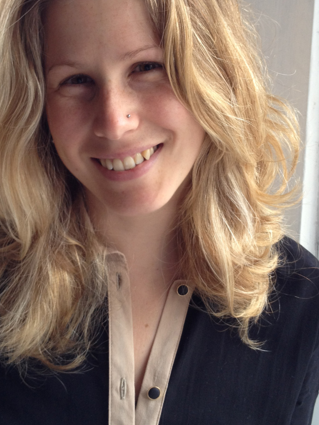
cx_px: 138
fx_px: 725
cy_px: 144
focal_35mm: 59
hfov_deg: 24.8
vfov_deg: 32.4
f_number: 2.4
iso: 64
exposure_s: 1/20
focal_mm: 4.28
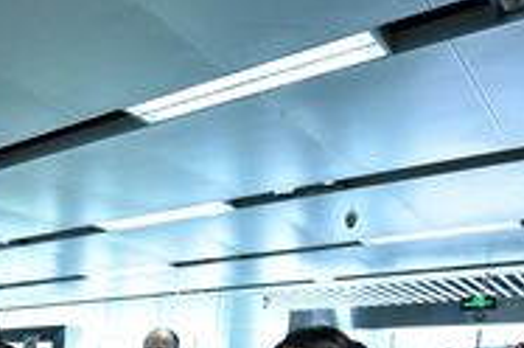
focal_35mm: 45
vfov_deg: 25.8
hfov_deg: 37.1
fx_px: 654
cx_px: -45
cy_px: 443
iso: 3200
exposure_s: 1/160
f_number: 2.8
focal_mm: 14
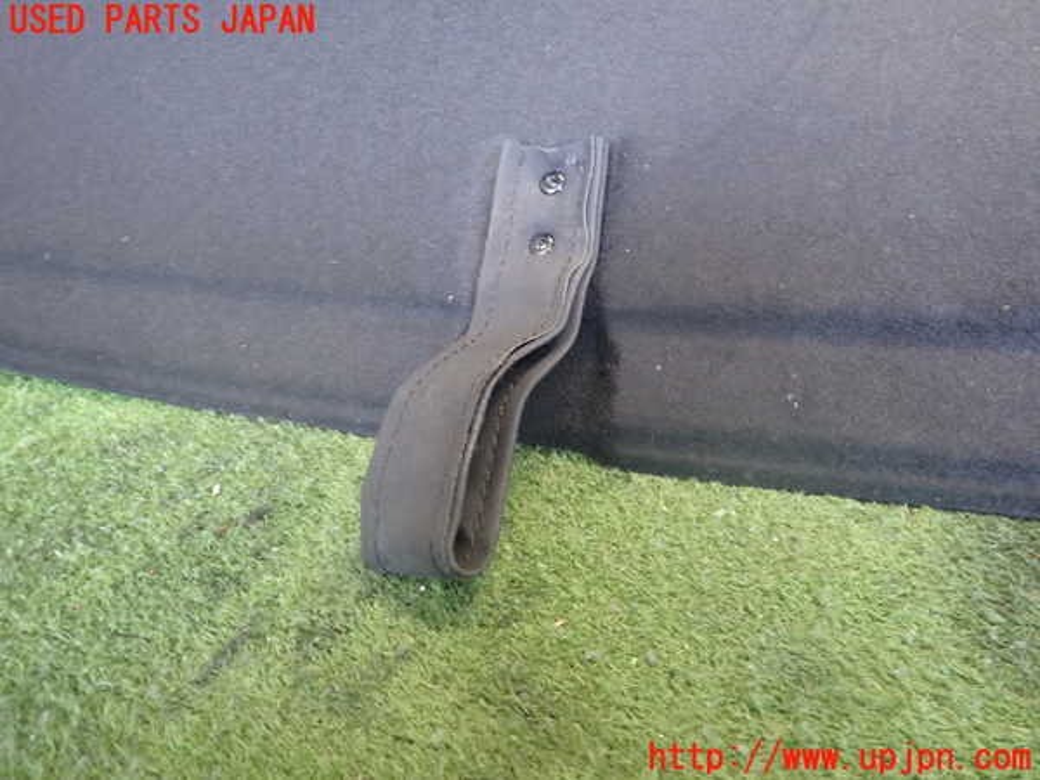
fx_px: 751
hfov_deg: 69.4
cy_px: 390
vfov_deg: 54.9
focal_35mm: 25
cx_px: 520
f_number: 2
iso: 500
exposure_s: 1/30
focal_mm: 4.5
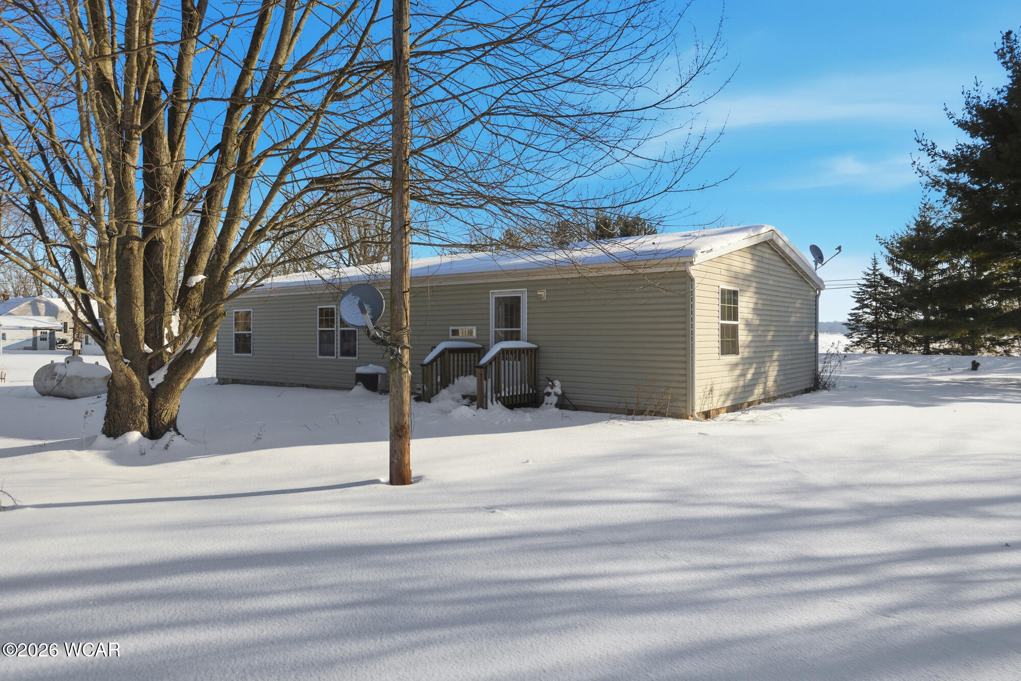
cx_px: 510
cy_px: 340
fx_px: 638
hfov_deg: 77.3
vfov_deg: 56.1
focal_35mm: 22
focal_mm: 15
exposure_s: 1/4000
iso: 100
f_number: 4
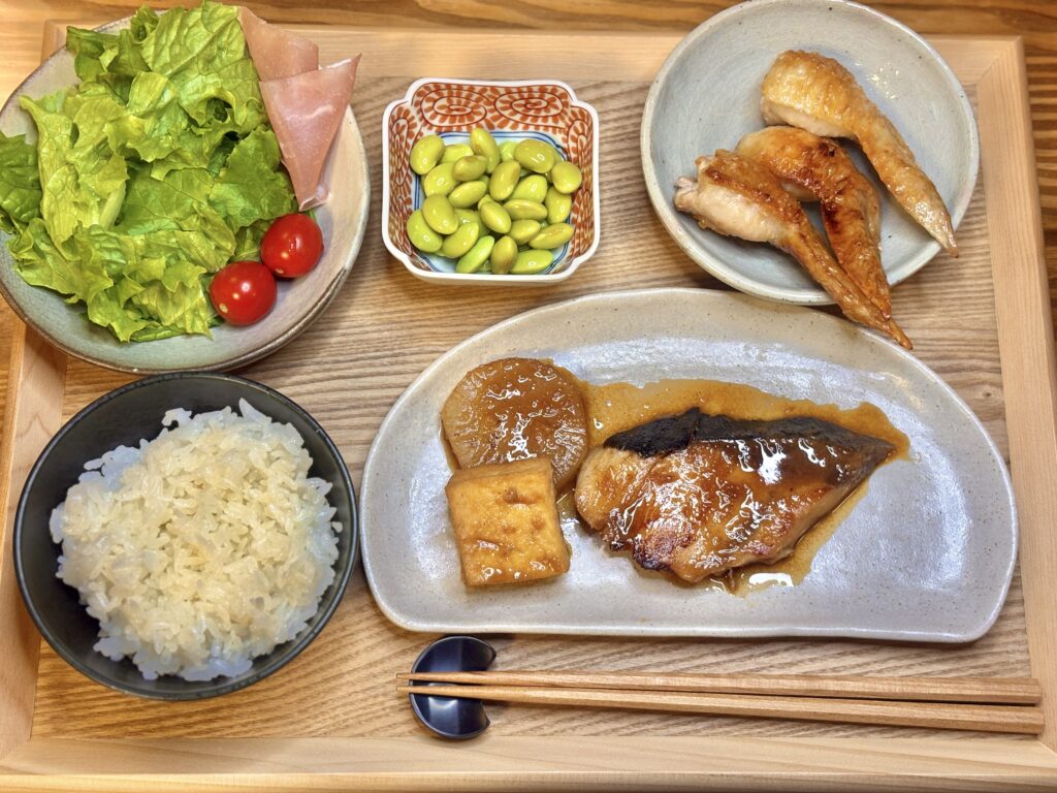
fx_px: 1588
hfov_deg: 36.8
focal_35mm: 52
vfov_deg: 28.0
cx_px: 528
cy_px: 396
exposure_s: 1/45
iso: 64
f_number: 1.6
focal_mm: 5.96
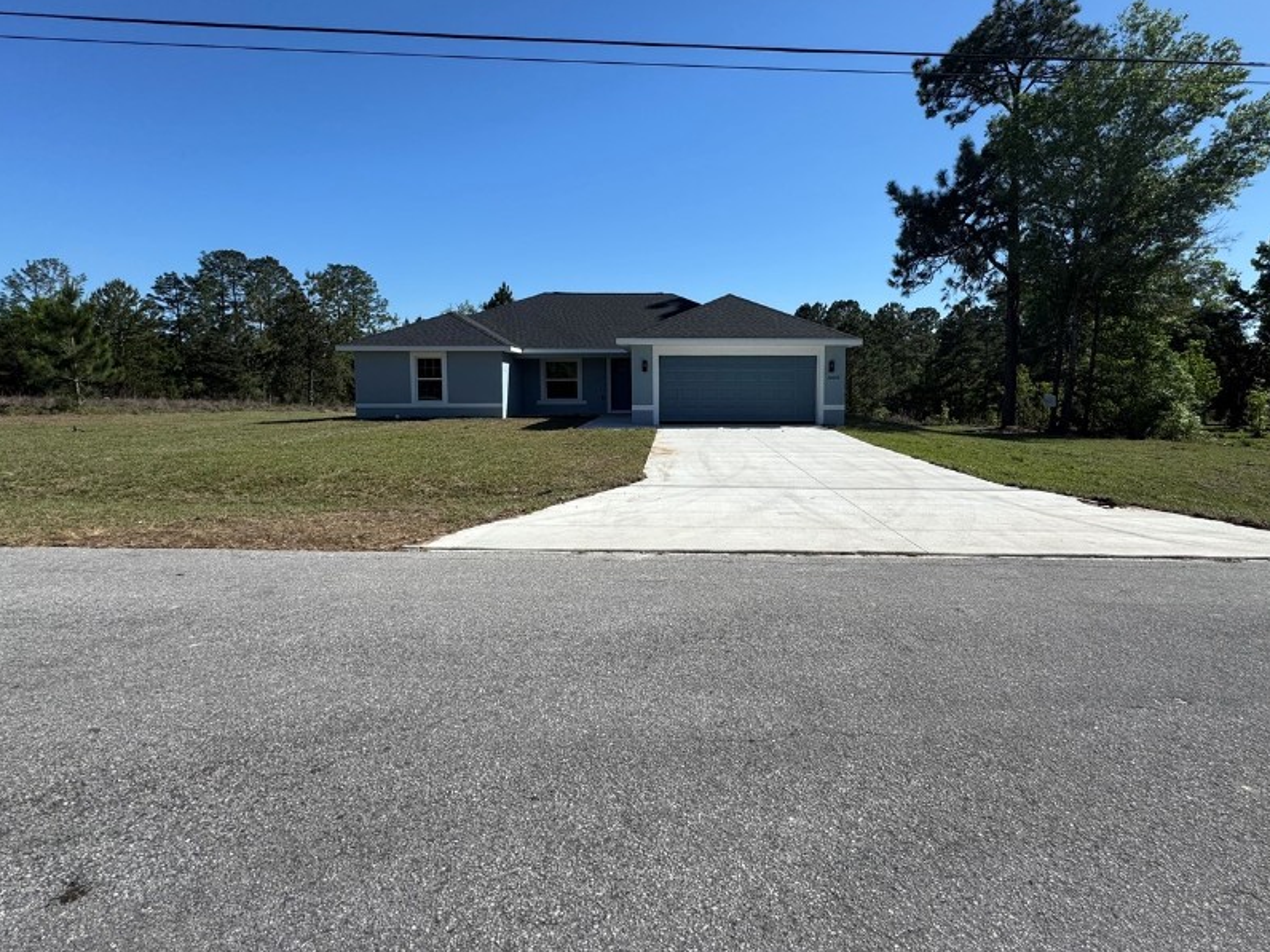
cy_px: 426
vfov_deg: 71.4
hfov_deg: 87.4
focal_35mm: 18
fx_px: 660
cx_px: 705
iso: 50
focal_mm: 2.22
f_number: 2.2
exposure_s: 1/2874
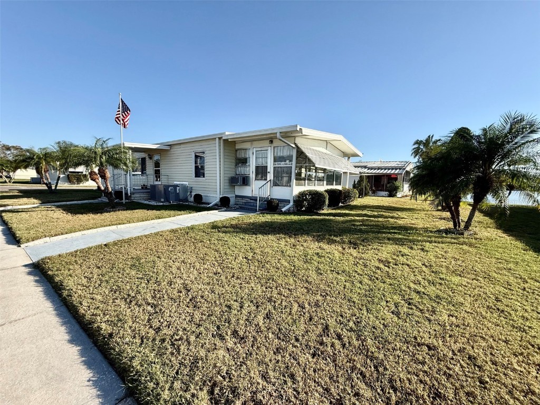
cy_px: 202
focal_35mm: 14
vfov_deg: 85.7
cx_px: 270
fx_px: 218
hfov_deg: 102.1
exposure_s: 1/1259
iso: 50
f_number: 2.2
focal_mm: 2.22
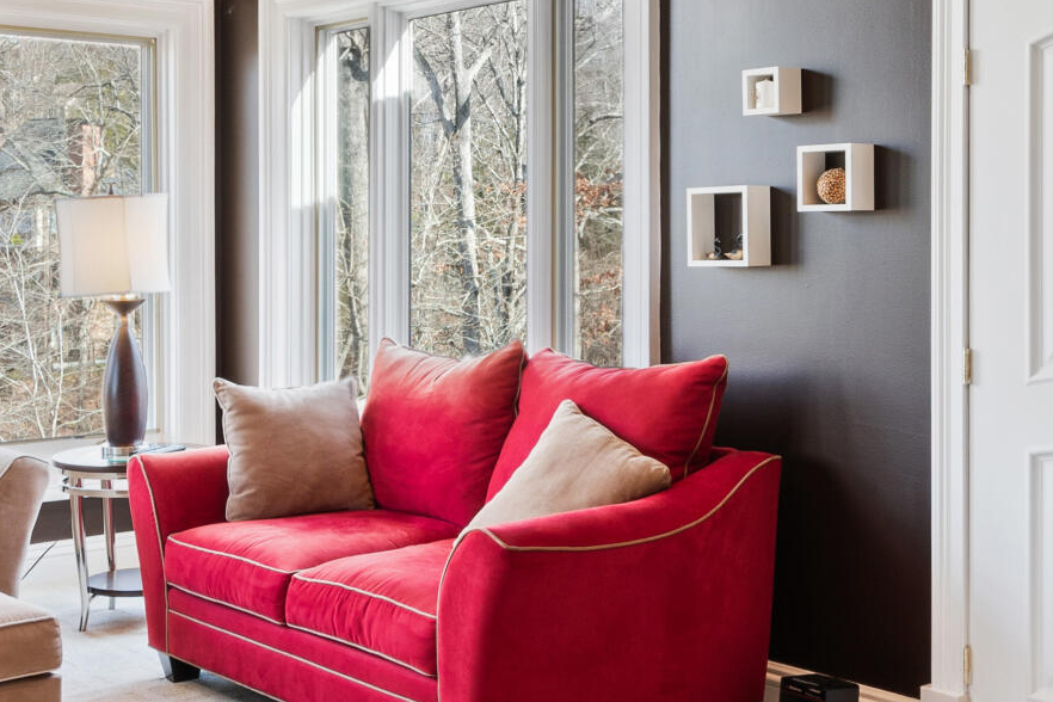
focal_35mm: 51
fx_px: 1492
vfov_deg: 26.4
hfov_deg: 38.8
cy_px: 290
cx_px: 478
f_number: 8
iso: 100
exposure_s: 1/1.25
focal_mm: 10
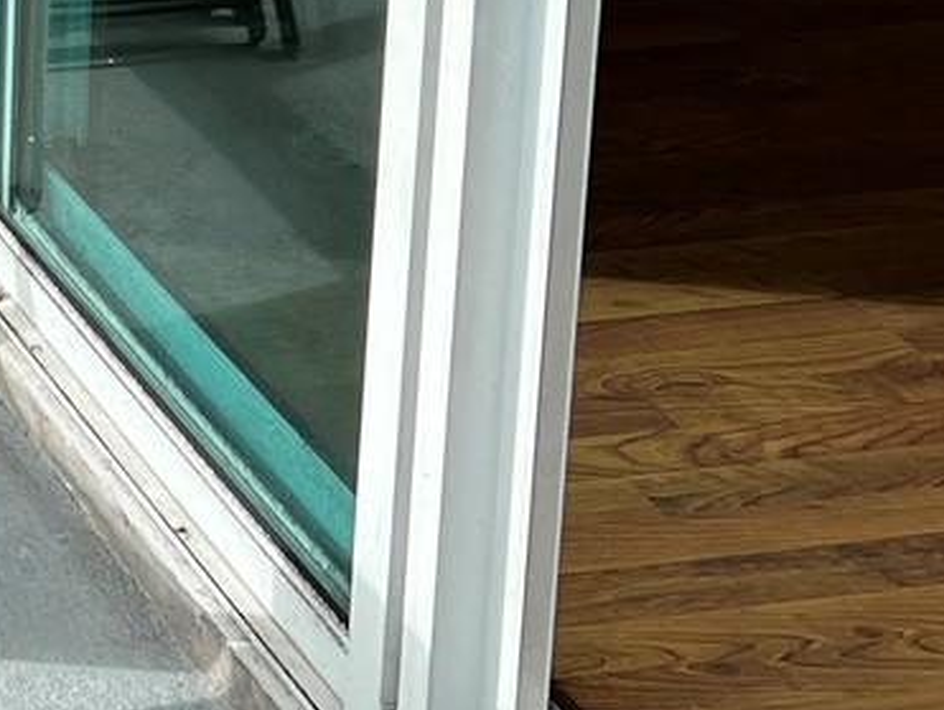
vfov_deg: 12.0
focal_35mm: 112
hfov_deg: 15.6
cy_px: -646
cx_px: -644
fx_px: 3057
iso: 50
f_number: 1.5
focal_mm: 5.7
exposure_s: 1/2994
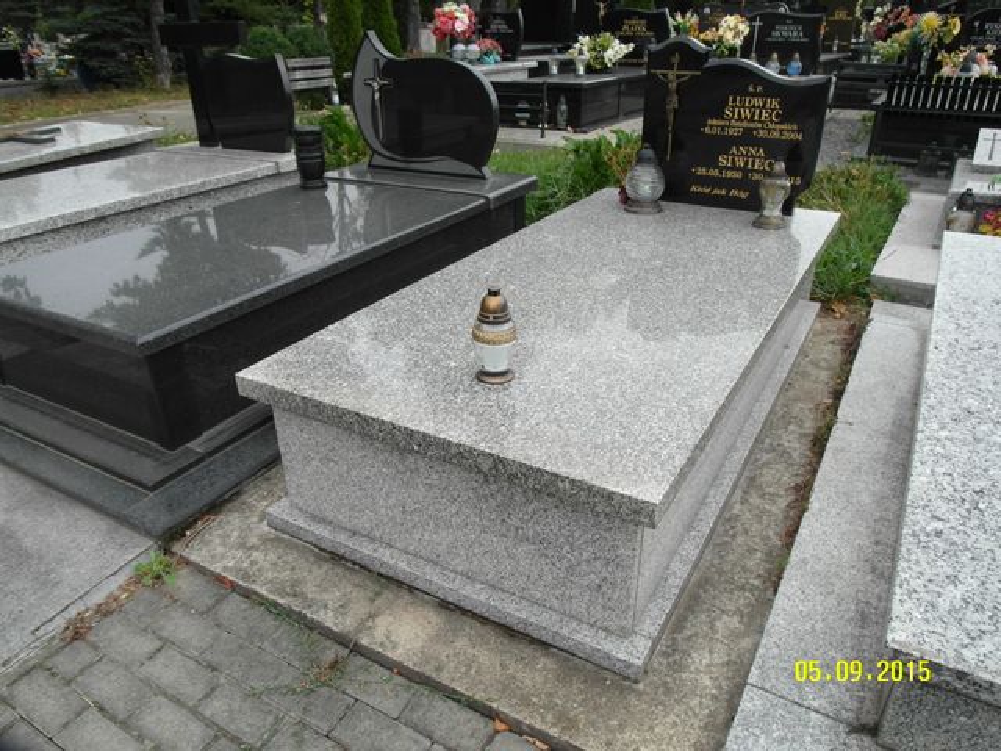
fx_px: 694
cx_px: 500
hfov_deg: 71.6
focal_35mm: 24
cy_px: 376
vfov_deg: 56.8
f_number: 3.4
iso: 80
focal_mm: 5.2
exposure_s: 1/180
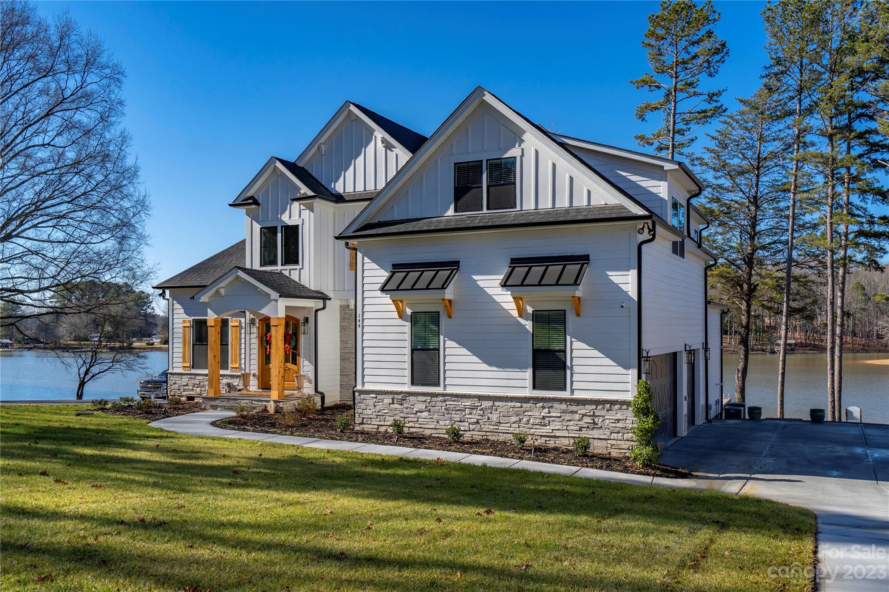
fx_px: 741
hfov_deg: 61.9
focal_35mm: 30
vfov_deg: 43.6
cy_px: 296
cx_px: 444
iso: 320
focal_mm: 30
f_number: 7.1
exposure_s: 1/1000
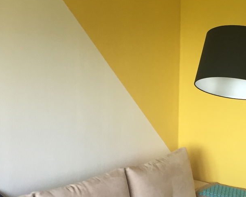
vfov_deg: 20.1
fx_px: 546
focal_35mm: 75
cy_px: 174
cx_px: 194
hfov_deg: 25.0
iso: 50
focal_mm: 4.15
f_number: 2.2
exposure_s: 1/33
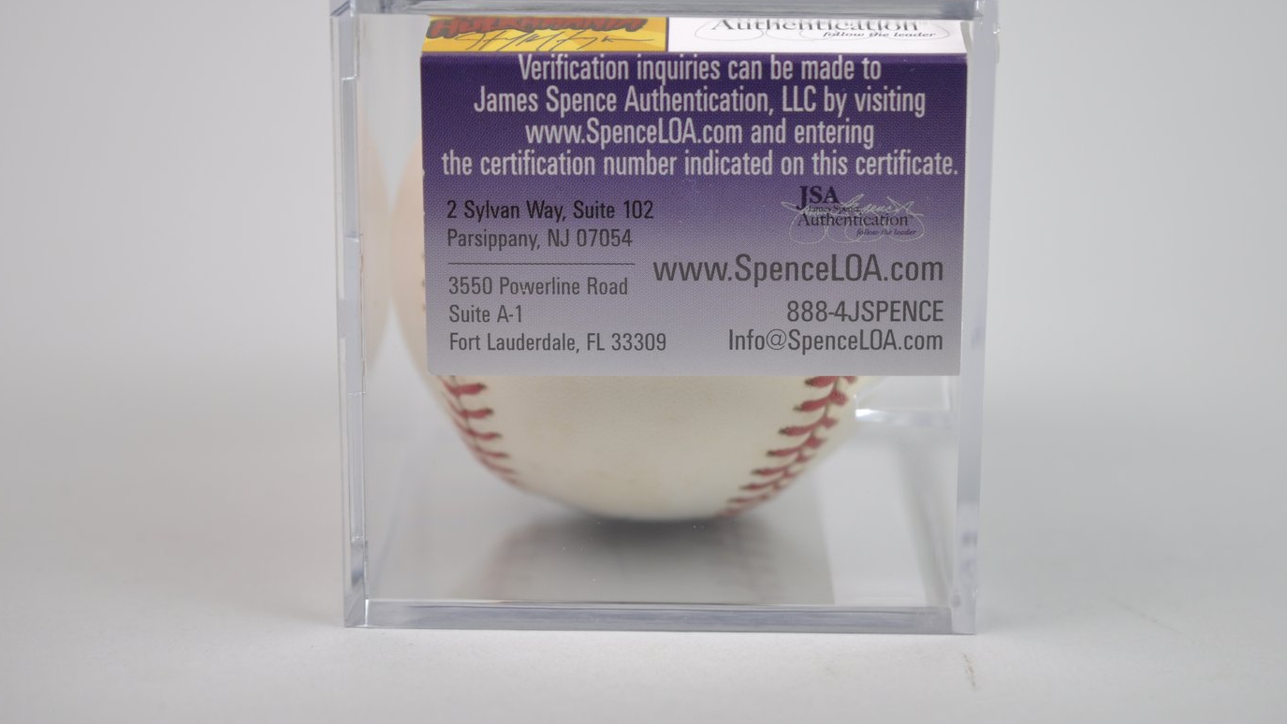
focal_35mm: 78
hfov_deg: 27.2
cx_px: 653
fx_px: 2662
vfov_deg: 15.5
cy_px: 293
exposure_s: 1/50
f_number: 3.5
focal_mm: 40
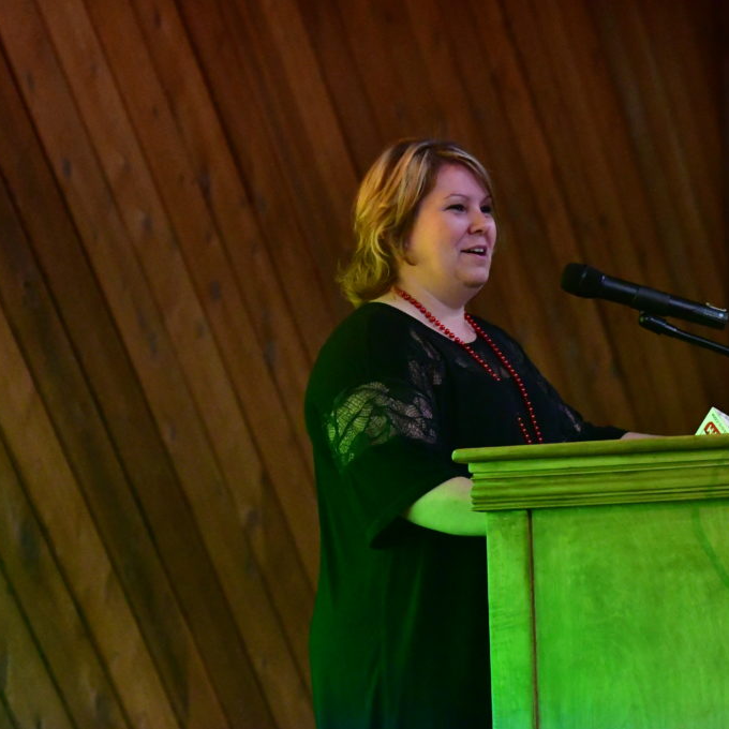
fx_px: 4789
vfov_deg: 8.7
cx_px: 433
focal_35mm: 201
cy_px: 365
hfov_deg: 8.7
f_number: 2.8
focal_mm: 105
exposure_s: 1/400
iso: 10000
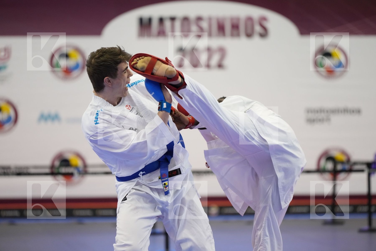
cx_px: 188
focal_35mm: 200
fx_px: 2089
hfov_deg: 10.3
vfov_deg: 6.9
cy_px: 126
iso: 3200
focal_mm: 200
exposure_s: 1/1000
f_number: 2.8
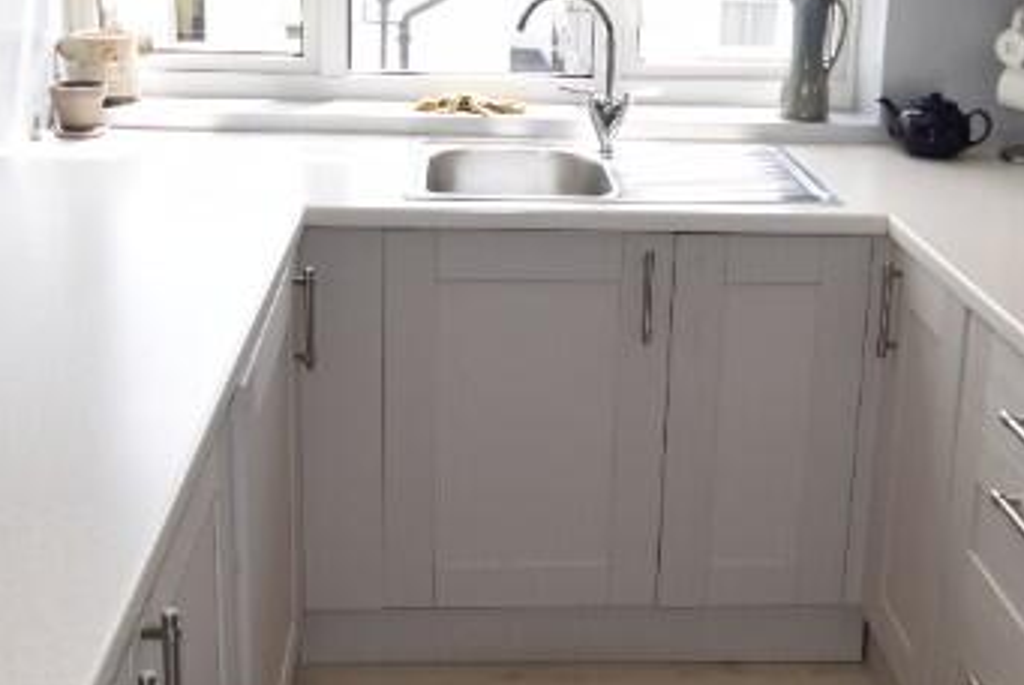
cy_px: 158
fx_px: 1281
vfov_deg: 29.4
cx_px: 550
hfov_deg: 43.5
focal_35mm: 45
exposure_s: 1/160
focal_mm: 10
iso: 100
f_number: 3.5
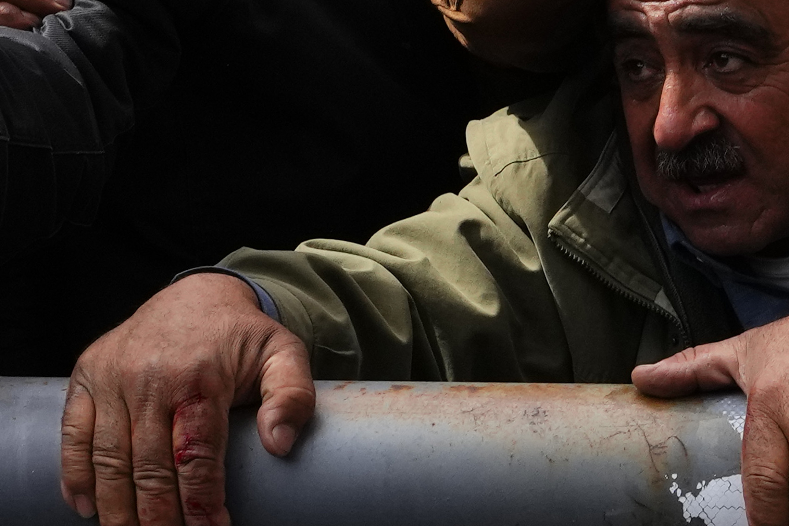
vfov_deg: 19.8
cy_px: -245
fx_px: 1315
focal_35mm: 60
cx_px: 1086
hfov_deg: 26.8
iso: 640
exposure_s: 1/1600
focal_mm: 16
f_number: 5.6
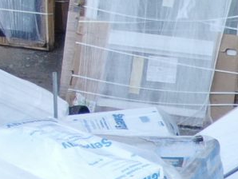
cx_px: 662
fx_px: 1844
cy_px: 404
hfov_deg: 6.8
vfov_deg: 5.4
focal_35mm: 268
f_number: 3.4
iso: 100
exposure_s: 1/80
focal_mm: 6.77
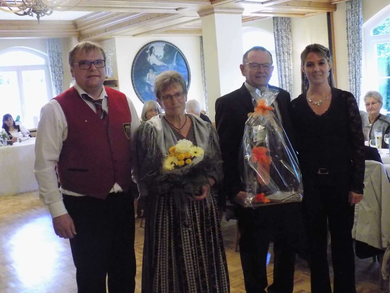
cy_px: 146
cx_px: 195
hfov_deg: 41.2
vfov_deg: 31.5
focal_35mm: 46
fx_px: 518
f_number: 3.7
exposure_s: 1/40
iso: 1600
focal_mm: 8.1
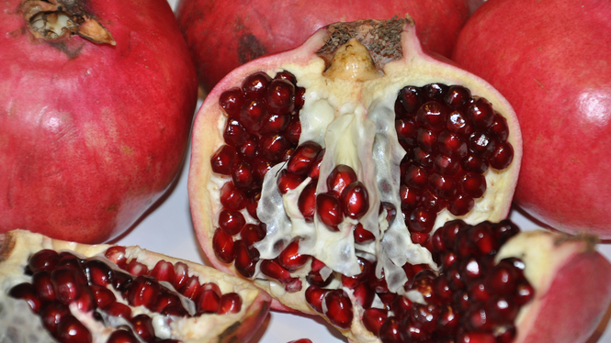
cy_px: 131
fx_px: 2812
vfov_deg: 7.0
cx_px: 305
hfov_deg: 12.4
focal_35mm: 174
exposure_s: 1/60
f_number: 5.6
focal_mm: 105
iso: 800
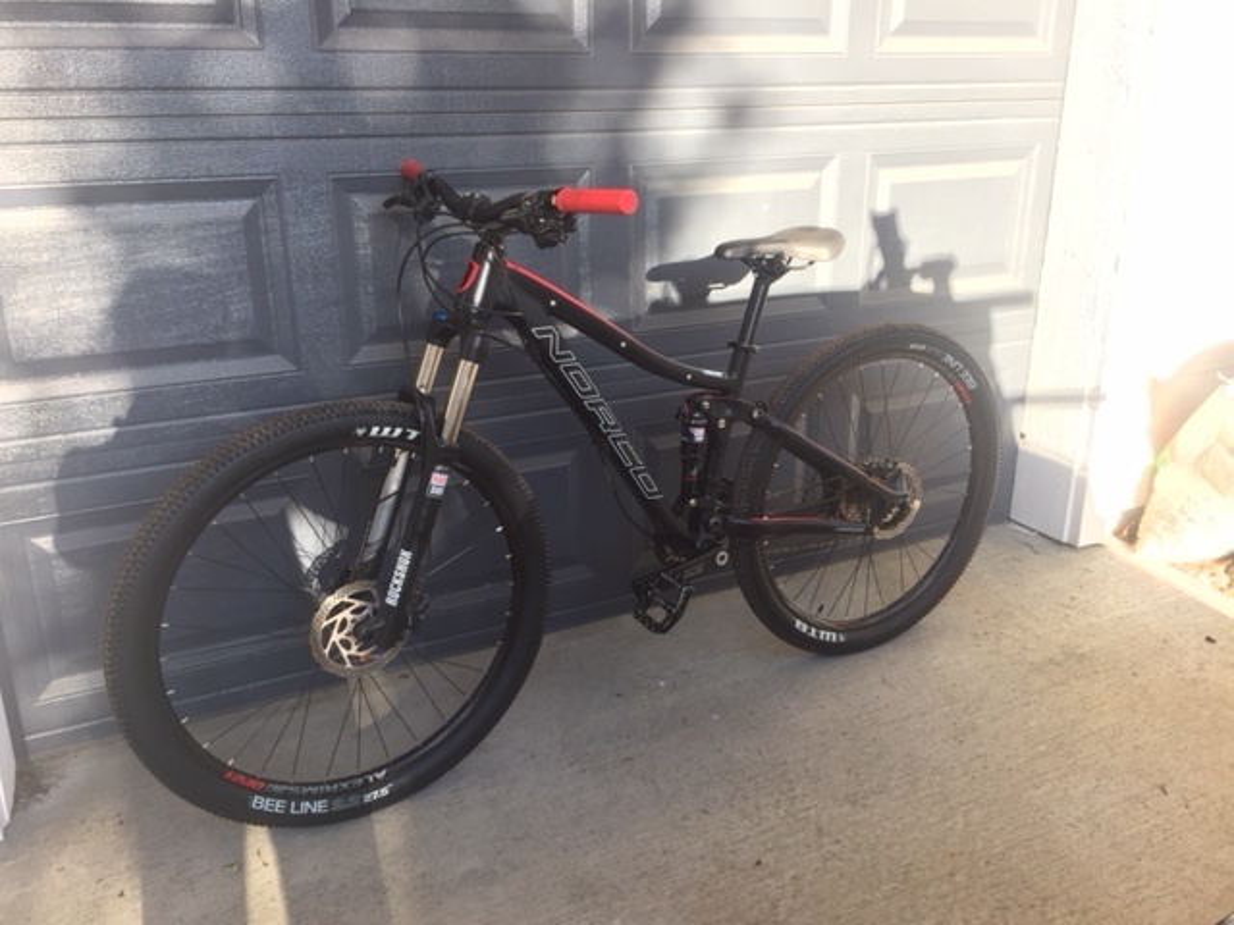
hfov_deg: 61.7
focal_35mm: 29
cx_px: 617
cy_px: 462
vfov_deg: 48.2
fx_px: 1034
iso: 40
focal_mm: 4.15
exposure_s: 1/120
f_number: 2.2
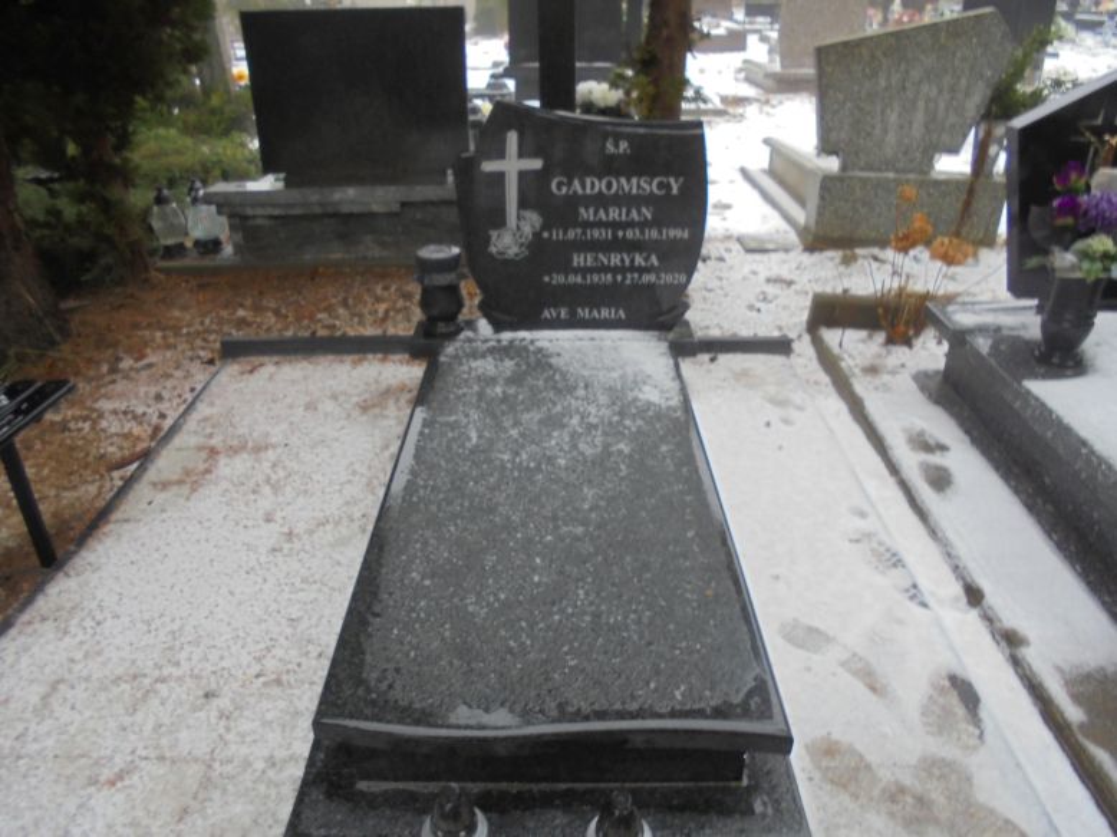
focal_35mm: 26
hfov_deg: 67.3
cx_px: 558
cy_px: 418
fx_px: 839
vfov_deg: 53.0
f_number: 3.5
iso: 160
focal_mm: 4.6
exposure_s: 1/30
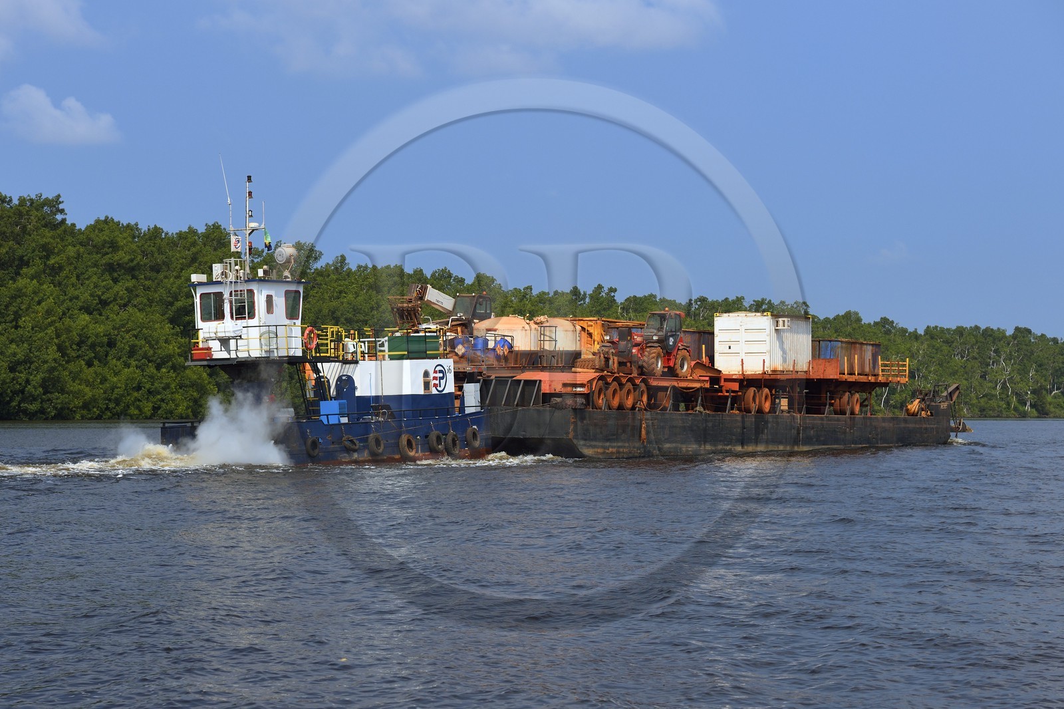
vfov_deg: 17.5
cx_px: 532
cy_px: 354
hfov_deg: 26.0
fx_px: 2305
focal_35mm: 78
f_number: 7.1
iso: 400
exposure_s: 1/1250
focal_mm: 78
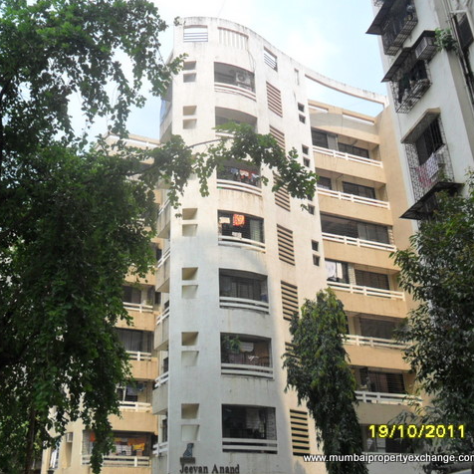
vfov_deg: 43.9
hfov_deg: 43.5
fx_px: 589
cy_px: 238
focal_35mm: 38
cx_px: 176
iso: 100
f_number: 3.7
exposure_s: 1/750
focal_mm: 5.7
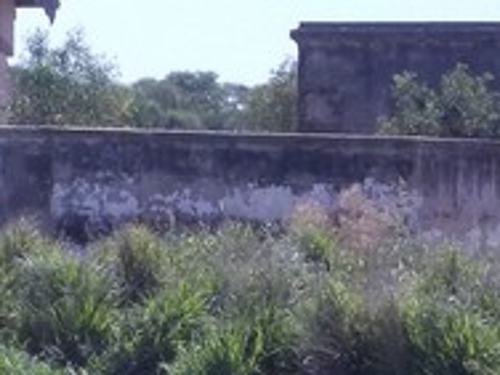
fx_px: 6644
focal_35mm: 460
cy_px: 237
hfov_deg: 4.3
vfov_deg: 3.2
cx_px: -372
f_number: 5.8
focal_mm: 16
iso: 140
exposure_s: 1/500
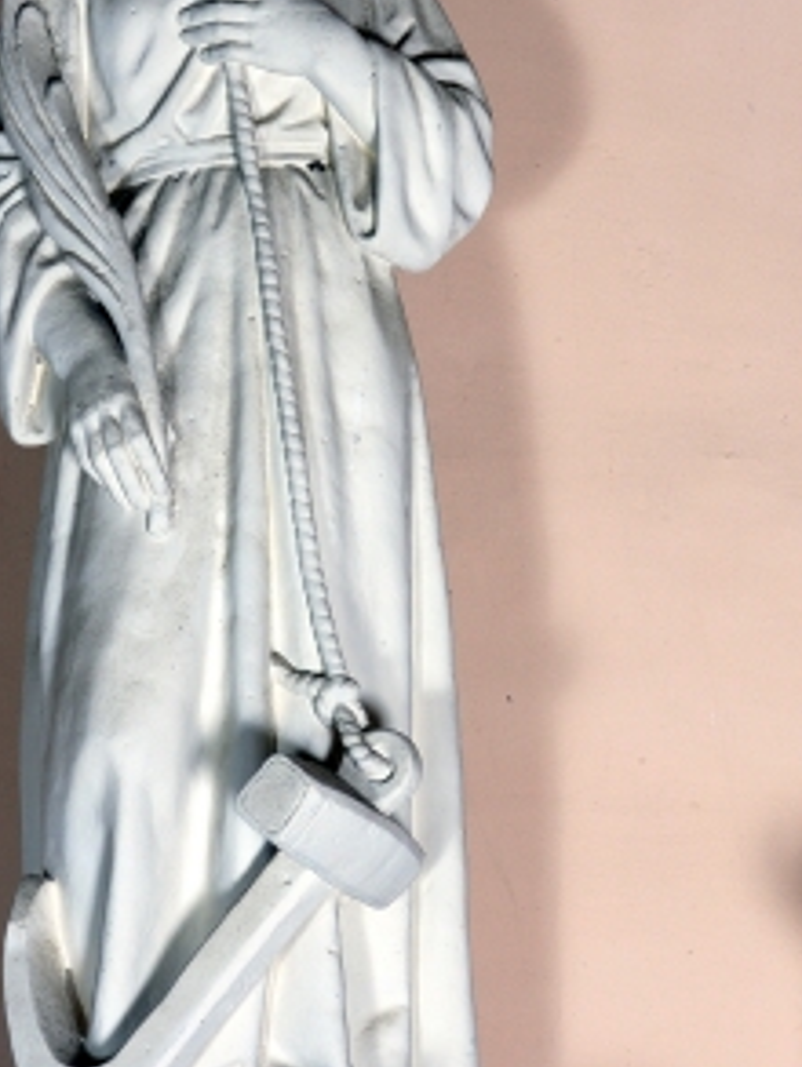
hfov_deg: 8.4
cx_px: 273
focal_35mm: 176
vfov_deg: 11.2
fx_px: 5433
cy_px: 430
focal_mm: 70
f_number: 16
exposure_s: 1/30
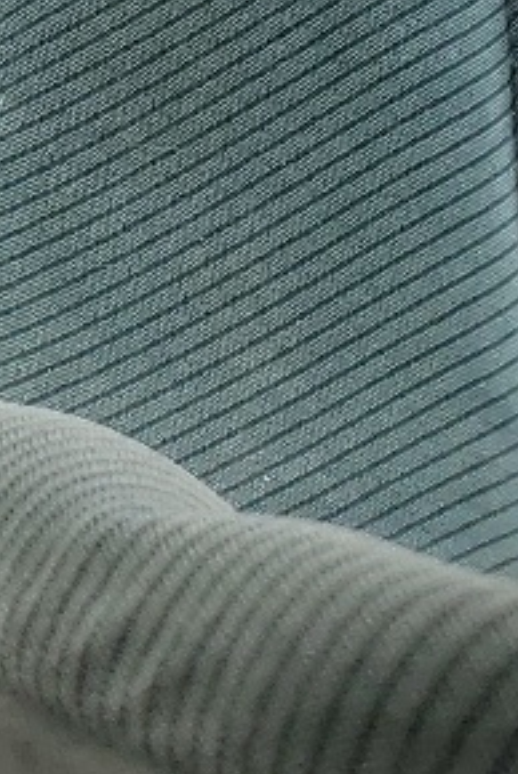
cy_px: -654
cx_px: -716
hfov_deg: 8.5
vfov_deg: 12.5
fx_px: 3208
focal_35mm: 149
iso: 50
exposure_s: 1/323
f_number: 1.5
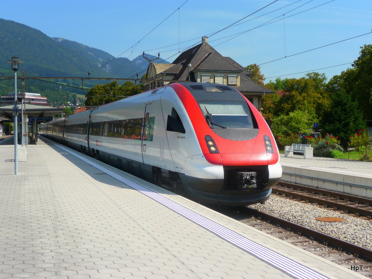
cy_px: 140
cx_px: 186
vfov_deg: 26.6
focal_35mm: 55
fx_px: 591
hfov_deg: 34.9
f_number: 4.3
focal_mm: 9.3
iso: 100
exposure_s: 1/640
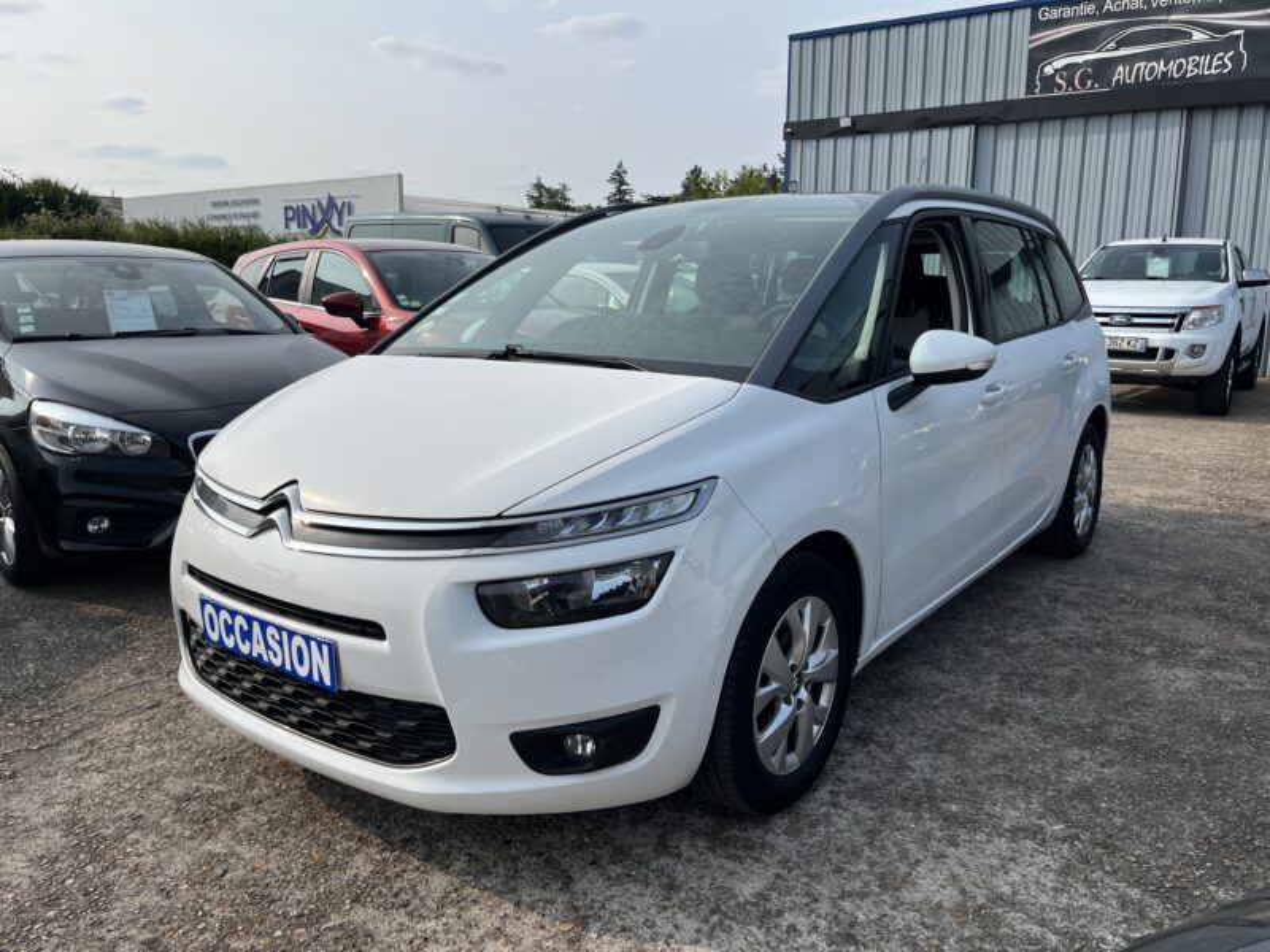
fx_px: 954
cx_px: 635
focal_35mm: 26
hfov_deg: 67.3
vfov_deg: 53.1
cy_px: 476
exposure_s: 1/4651
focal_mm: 5.1
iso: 50
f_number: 1.6
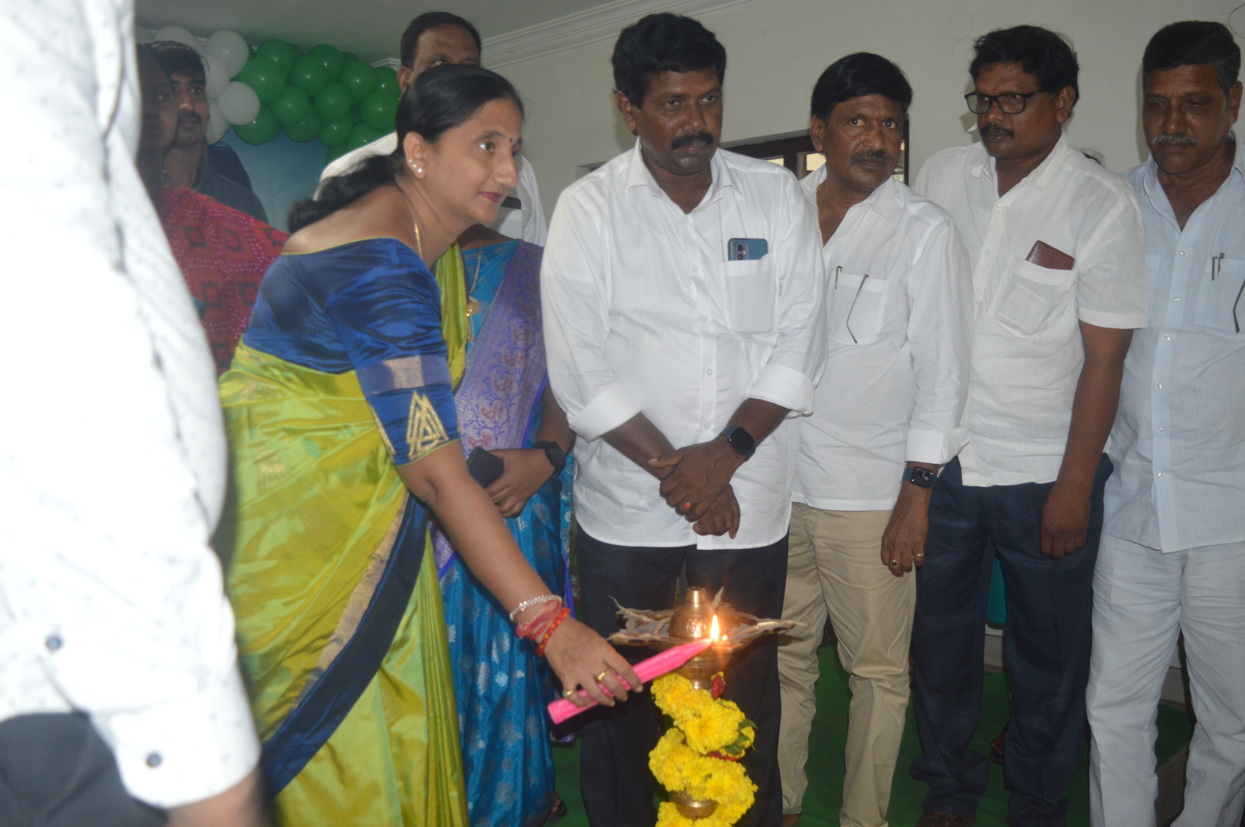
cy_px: 414
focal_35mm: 33
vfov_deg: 39.9
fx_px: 1140
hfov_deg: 57.3
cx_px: 622
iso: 800
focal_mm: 22
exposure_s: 1/30
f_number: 3.8
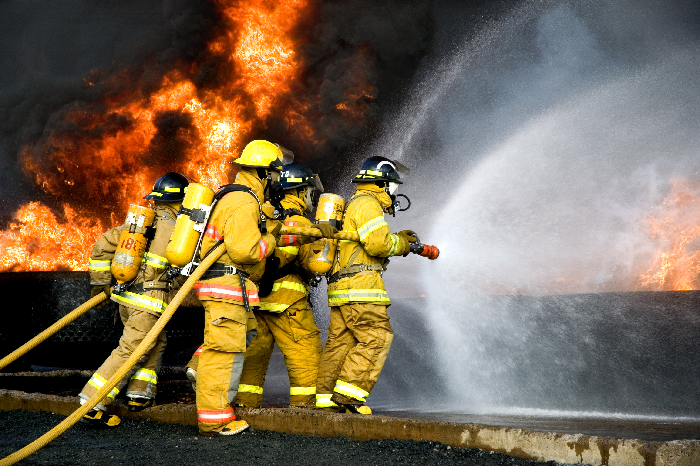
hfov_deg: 19.5
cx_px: 350
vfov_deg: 13.0
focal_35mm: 105
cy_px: 233
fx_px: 2040
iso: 200
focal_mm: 70
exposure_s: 1/800
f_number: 4.5
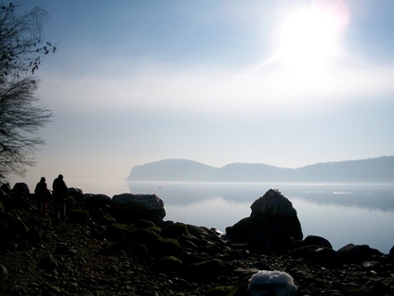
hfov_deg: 50.1
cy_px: 149
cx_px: 195
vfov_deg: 38.7
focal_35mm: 37
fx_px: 421
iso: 80
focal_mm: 6.3
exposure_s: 1/1401
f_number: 5.6
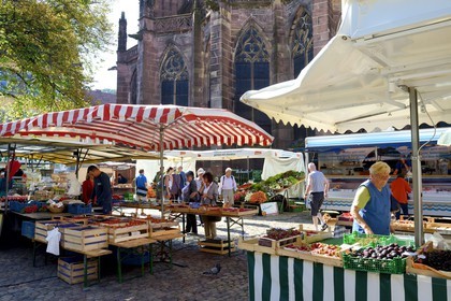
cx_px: 226
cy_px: 150
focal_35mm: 28
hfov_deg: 65.5
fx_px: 351
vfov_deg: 46.4
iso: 200
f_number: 9
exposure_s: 1/160
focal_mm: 28
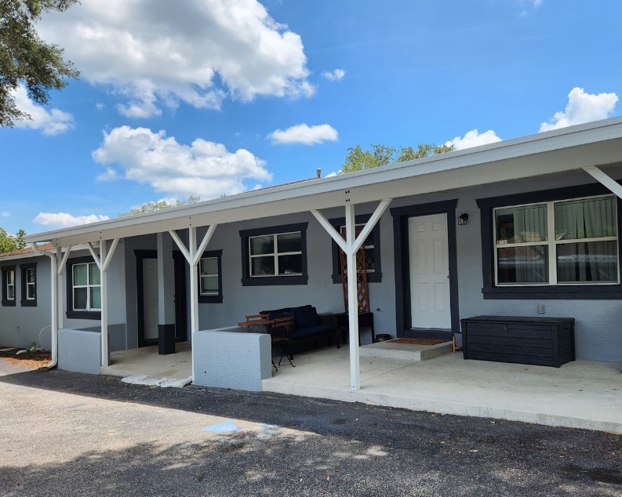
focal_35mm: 29
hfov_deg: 60.1
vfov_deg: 49.9
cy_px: 259
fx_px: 534
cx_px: 360
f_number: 1.8
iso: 20
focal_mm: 5.4
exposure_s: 1/1132
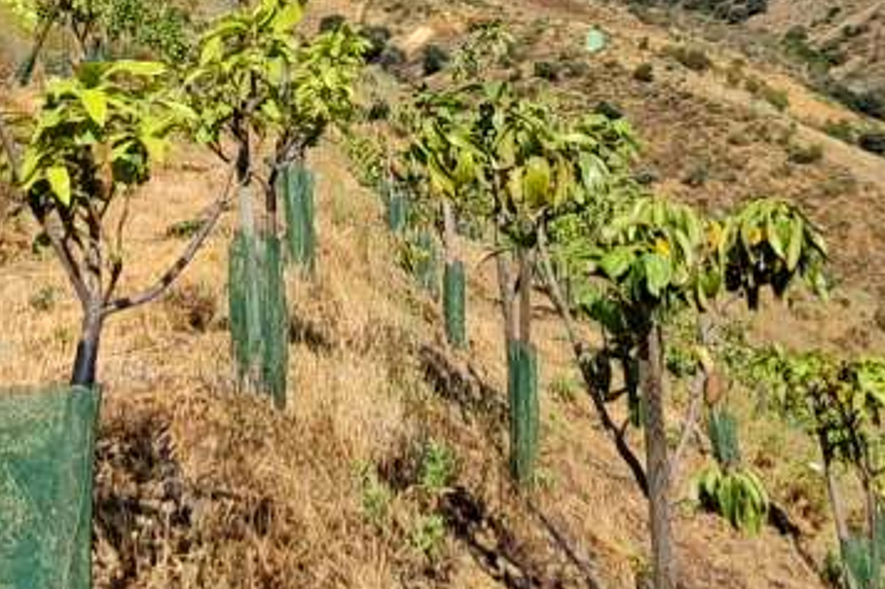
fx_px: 1401
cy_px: -130
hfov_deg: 34.4
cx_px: 226
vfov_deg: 21.9
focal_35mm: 57
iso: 40
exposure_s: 1/752
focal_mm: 1.74
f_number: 2.2
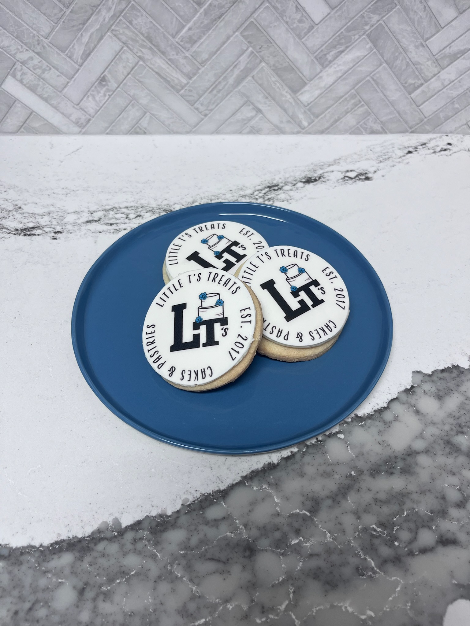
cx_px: 235
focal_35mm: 26
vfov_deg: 67.3
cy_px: 313
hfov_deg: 53.1
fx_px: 471
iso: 80
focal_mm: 5.1
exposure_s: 1/120
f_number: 1.6
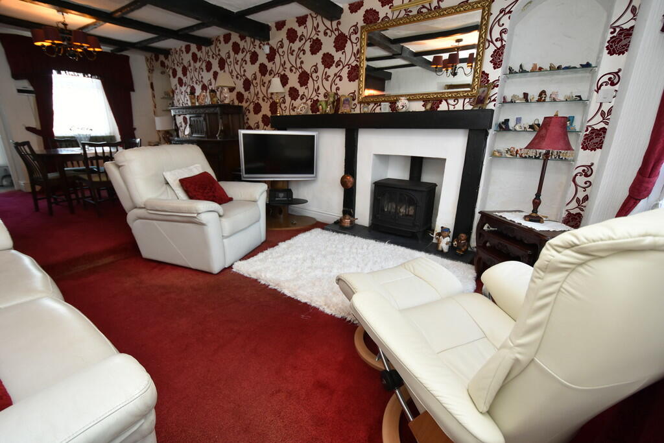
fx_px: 277
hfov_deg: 100.4
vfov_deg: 77.3
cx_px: 332
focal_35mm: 15
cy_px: 222
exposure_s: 1/60
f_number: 4
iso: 500
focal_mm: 10
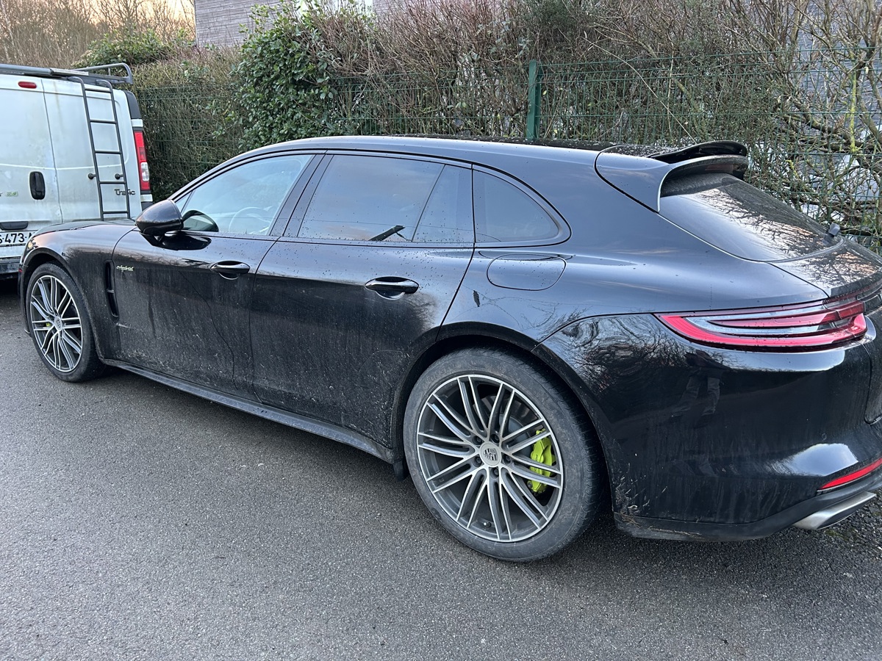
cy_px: 330
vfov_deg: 53.1
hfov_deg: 67.3
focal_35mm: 26
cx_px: 441
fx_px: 662
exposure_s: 1/60
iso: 200
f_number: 1.5
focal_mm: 5.7
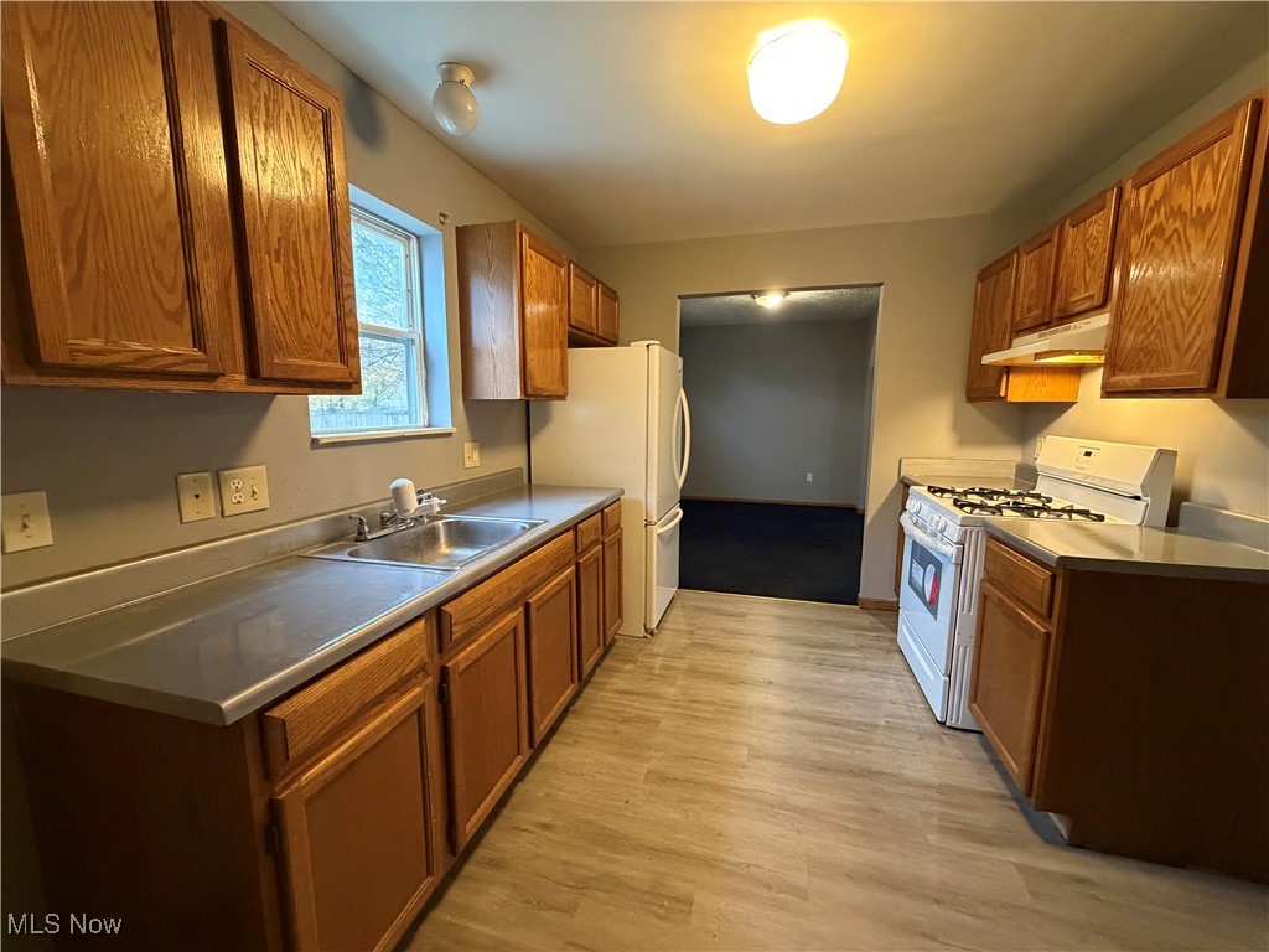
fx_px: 513
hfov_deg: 102.1
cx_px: 634
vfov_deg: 85.7
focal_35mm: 14
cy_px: 476
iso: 800
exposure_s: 1/60
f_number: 2.2
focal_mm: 2.22
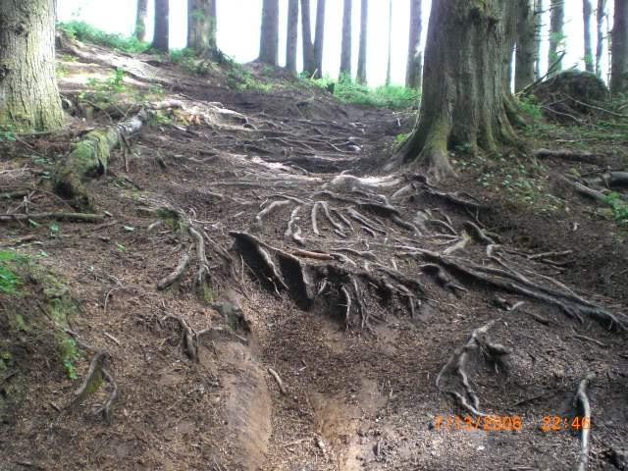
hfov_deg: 49.0
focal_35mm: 38
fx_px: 689
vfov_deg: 37.7
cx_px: 314
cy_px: 236
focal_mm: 6.3
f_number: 3.1
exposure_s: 1/100
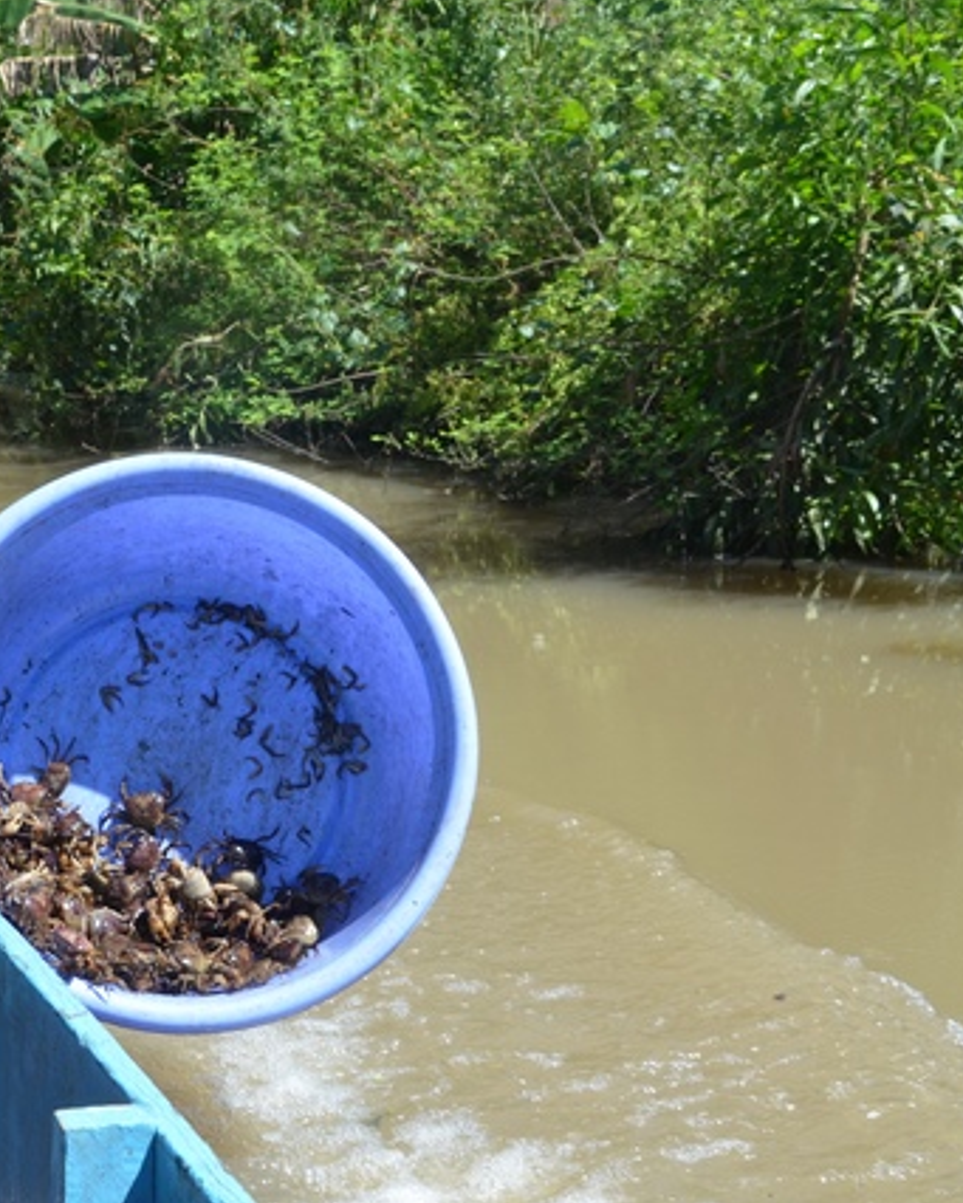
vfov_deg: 31.4
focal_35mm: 60
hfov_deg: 24.9
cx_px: 158
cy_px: 597
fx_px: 2137
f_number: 13
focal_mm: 28
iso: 1000
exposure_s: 1/640
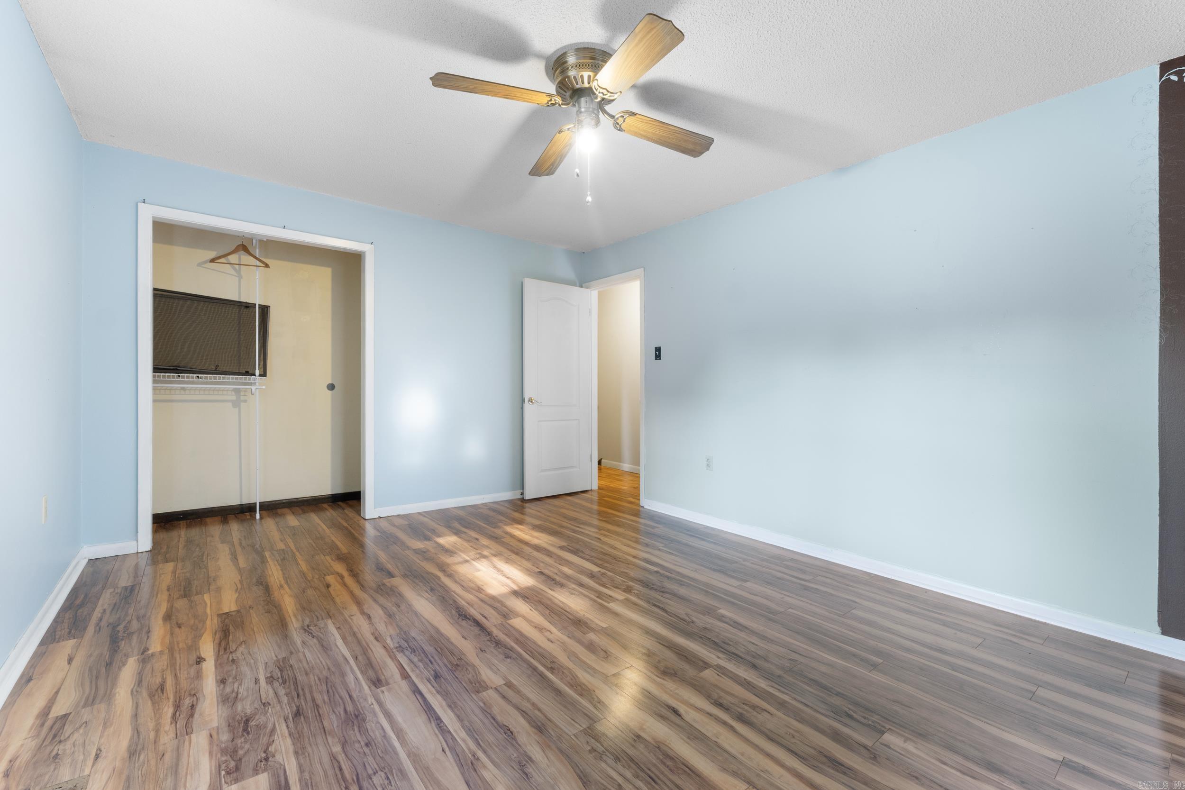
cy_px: 395
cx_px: 592
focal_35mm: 15
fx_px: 494
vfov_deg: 77.3
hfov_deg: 100.4
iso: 200
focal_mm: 10
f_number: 9
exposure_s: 2
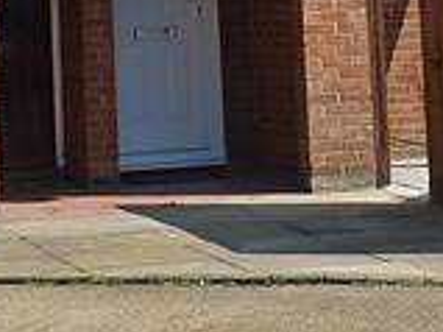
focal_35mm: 186
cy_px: -391
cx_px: 98
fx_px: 2379
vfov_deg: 7.6
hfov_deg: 10.6
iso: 80
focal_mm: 6.1
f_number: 4
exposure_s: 1/500
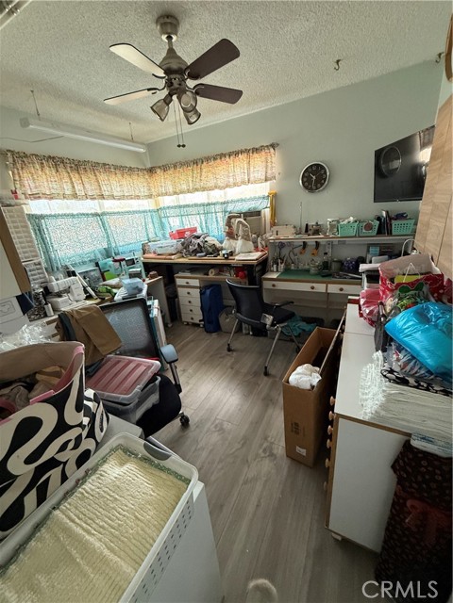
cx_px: 226
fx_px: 244
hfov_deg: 85.7
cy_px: 302
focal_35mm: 14
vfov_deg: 102.1
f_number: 2.2
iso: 500
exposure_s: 1/60
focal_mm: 2.22
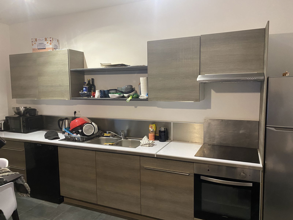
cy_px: 110
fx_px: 220
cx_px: 146
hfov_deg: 67.3
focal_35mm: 26
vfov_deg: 53.1
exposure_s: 1/33
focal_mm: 4.25
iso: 320
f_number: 1.8
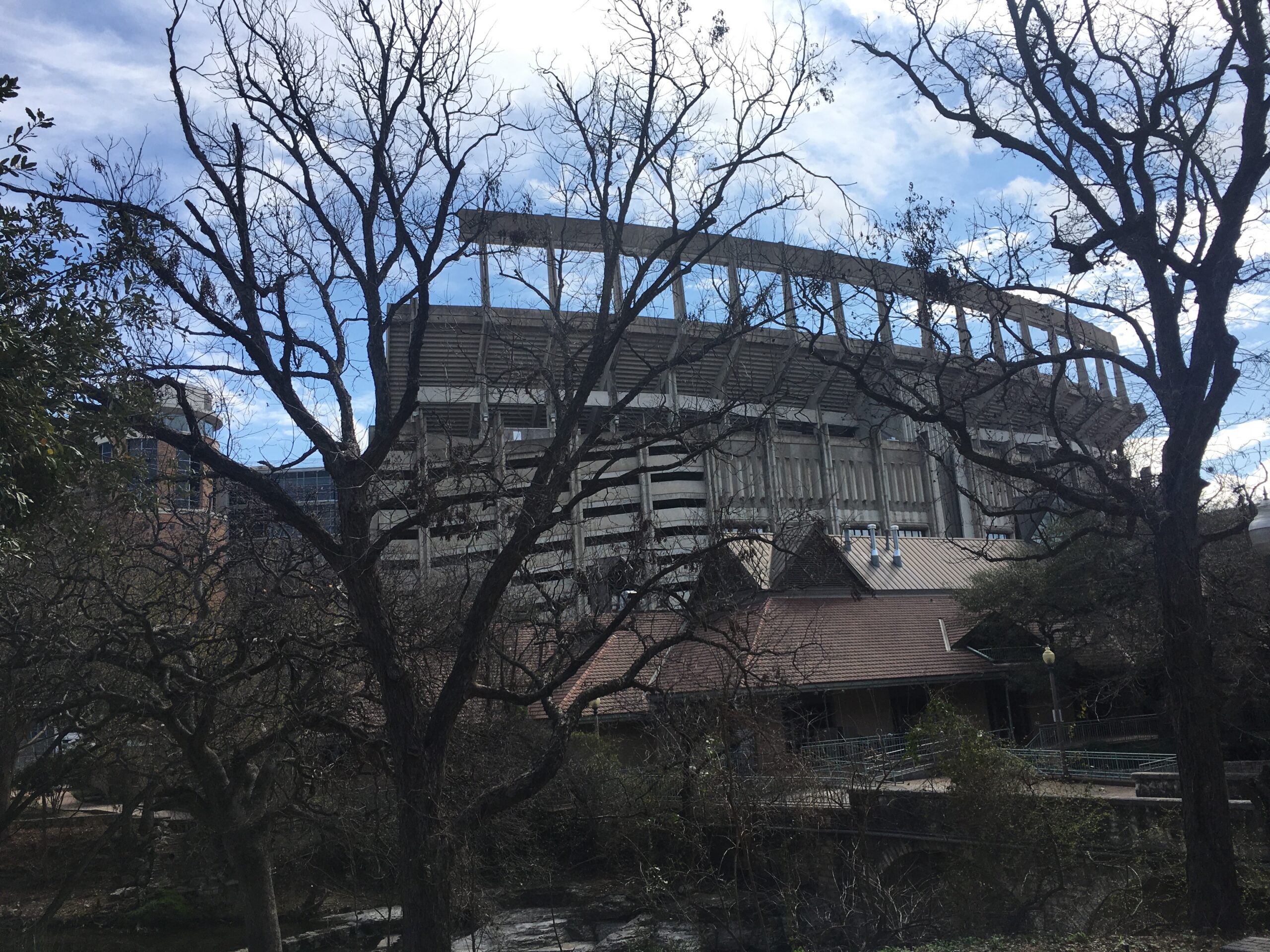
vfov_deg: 48.2
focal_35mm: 29
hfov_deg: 61.7
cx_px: 635
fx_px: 1064
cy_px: 476
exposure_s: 1/1451
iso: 25
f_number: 2.2
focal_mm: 4.15
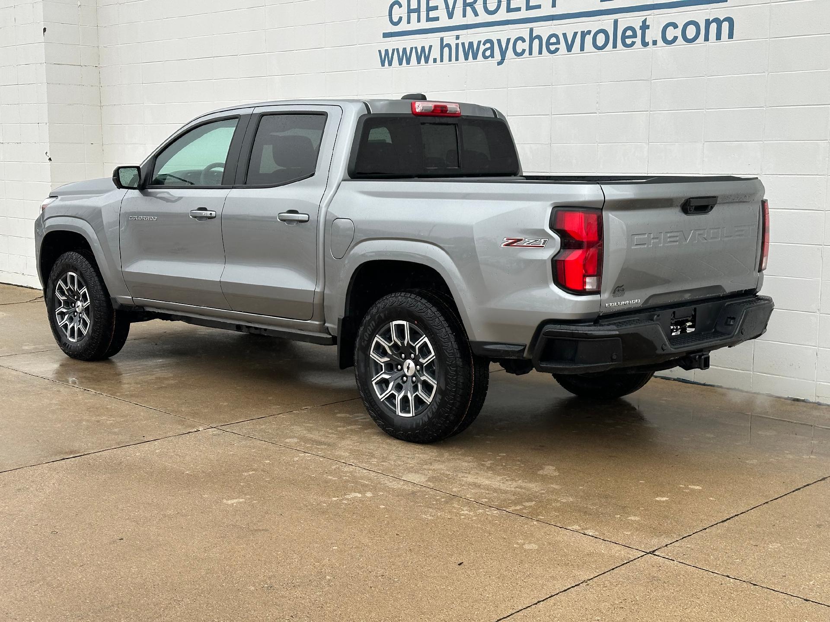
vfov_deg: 30.3
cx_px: 415
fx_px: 1151
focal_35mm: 48
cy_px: 311
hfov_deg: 39.7
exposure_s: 1/521
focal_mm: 6.86
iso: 64
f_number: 1.78
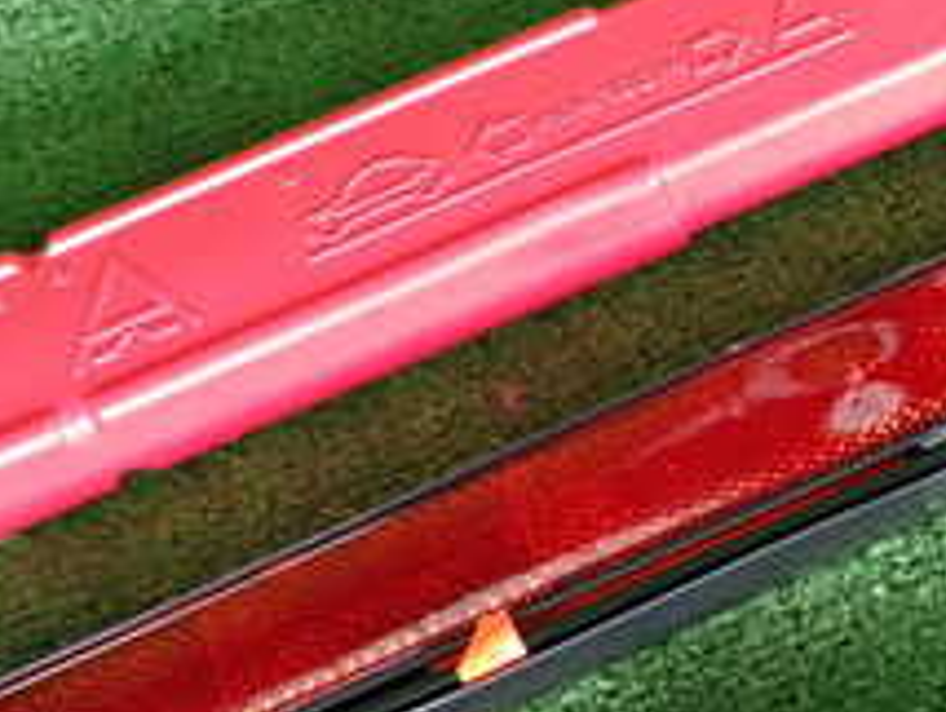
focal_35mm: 84
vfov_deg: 17.6
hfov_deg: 22.7
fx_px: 2298
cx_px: 862
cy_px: 367
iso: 320
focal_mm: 5.4
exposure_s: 1/125
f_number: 2.3
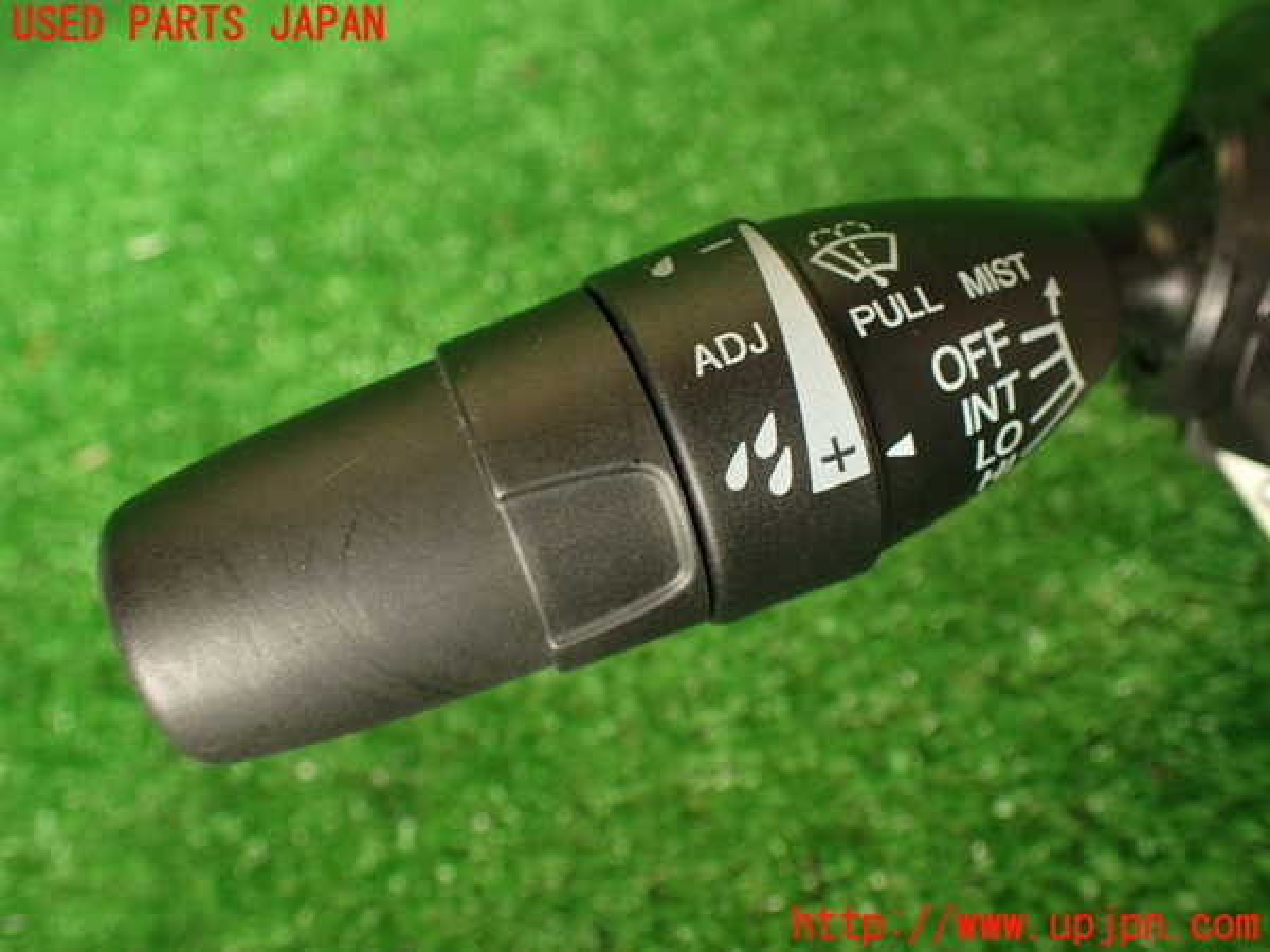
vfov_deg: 46.8
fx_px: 1101
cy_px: 476
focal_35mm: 30
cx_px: 635
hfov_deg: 60.0
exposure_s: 1/60
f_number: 2.3
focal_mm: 5.4
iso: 200
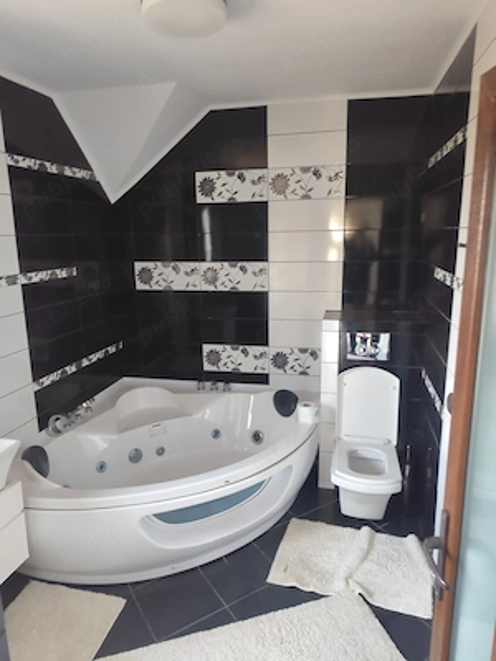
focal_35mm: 23
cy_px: 330
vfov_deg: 73.9
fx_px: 439
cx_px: 248
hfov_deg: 58.9
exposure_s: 1/25
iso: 1600
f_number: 1.65
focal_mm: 6.14
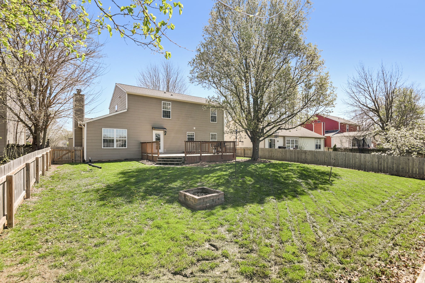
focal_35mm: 16
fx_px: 189
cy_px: 142
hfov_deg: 96.7
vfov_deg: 73.7
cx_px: 212
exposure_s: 1/200
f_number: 8
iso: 100
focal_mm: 16
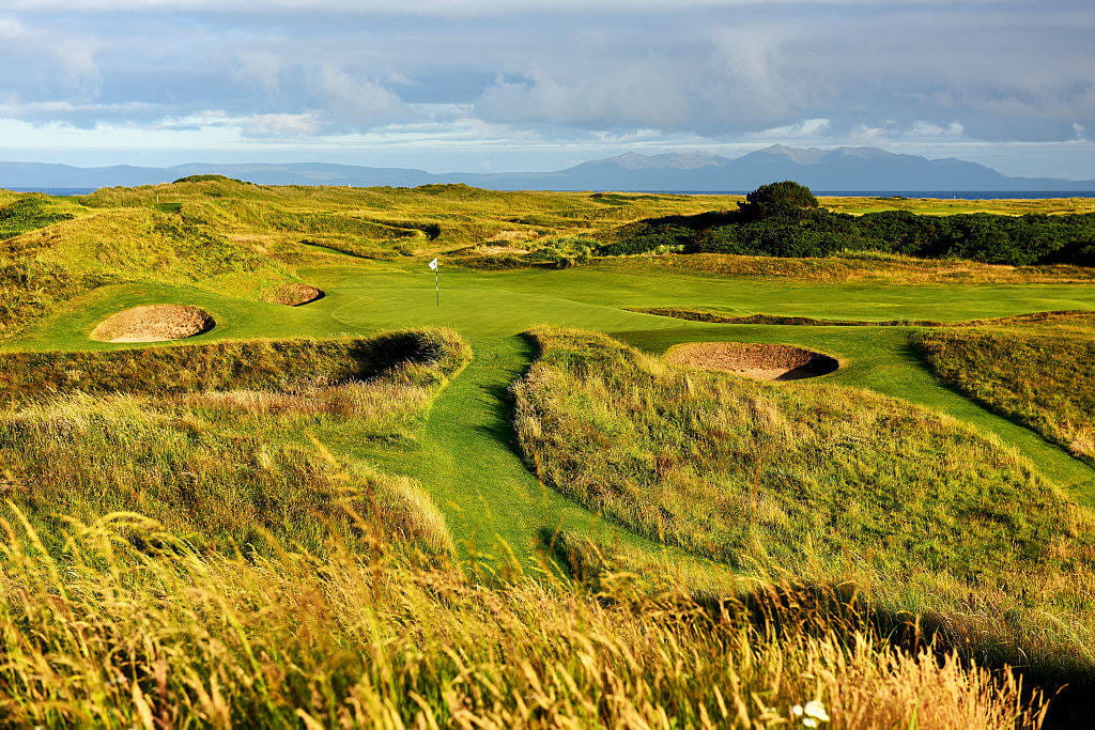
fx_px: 2129
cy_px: 365
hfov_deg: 28.8
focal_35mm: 70
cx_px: 548
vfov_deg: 19.5
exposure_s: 1/320
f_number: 5.6
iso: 200
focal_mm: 70
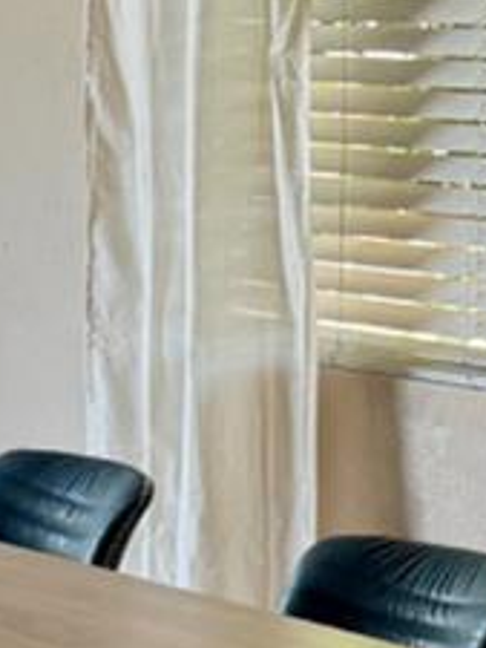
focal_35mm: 160
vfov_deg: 12.3
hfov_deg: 9.3
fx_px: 2992
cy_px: 580
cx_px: 347
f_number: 1.78
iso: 200
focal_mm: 6.76
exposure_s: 1/121
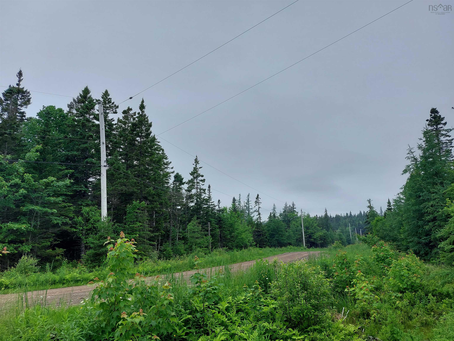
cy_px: 170
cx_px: 227
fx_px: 315
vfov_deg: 56.8
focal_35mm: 24
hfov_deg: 71.6
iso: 25
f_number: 1.8
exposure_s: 1/1373
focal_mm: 5.23
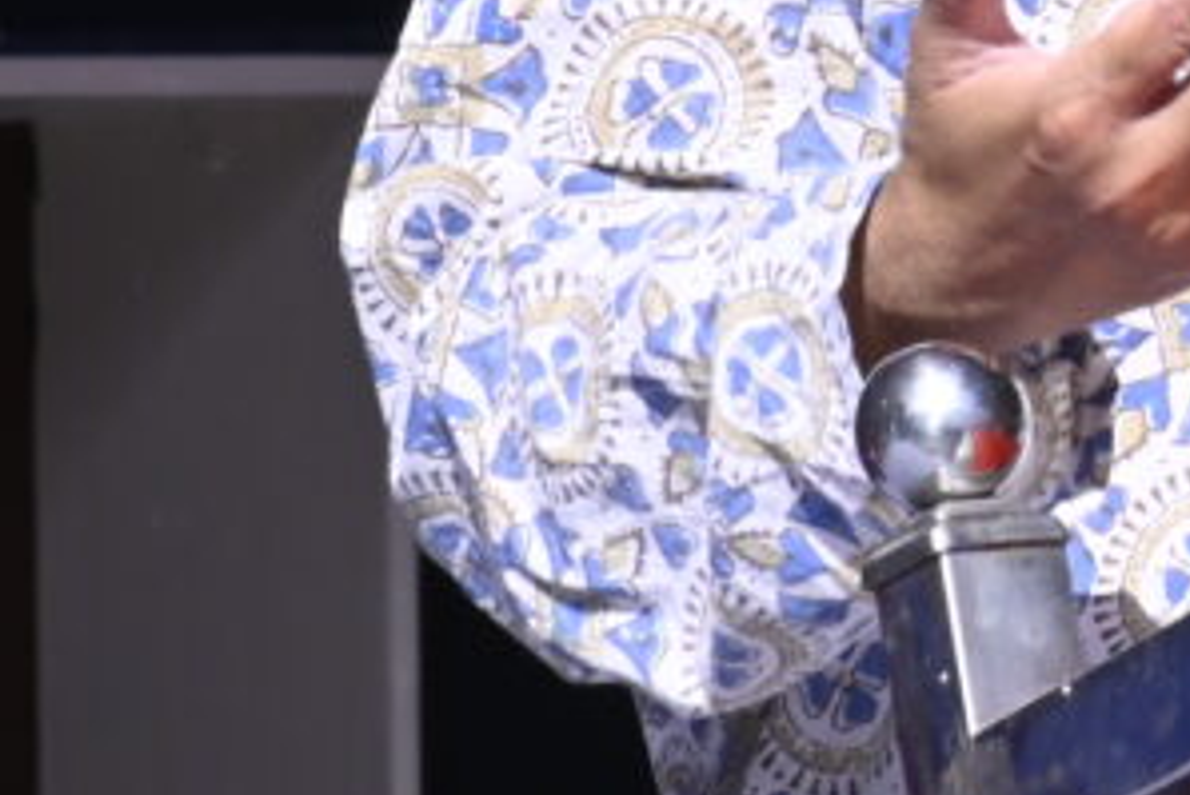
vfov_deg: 1.1
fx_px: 42627
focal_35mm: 1289
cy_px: -473
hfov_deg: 1.6
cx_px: 1877
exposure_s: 1/200
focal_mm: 250
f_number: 14
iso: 320
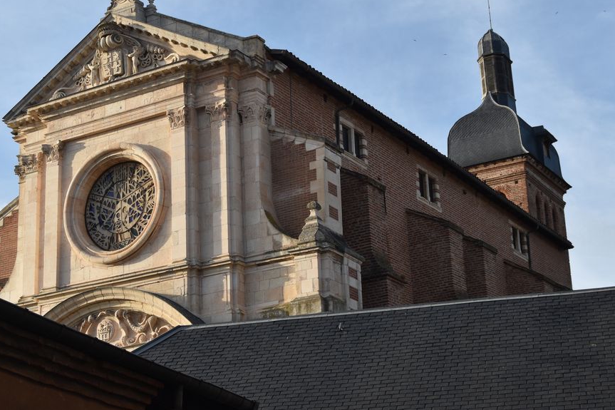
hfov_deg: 27.7
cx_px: 277
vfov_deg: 18.7
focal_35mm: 73
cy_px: 177
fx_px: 1247
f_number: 8
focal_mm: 40
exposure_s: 1/250
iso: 200
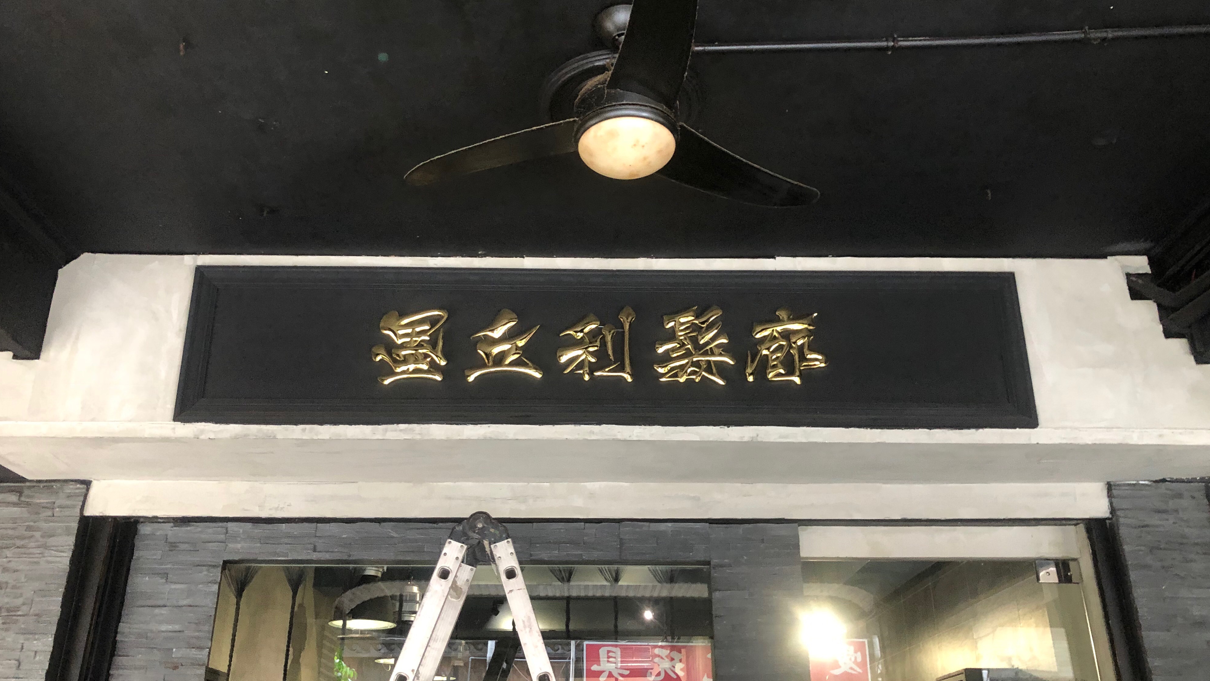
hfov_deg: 62.6
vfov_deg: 37.8
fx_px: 995
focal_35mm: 31
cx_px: 597
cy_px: 354
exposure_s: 1/15
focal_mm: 4
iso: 80
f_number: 1.8
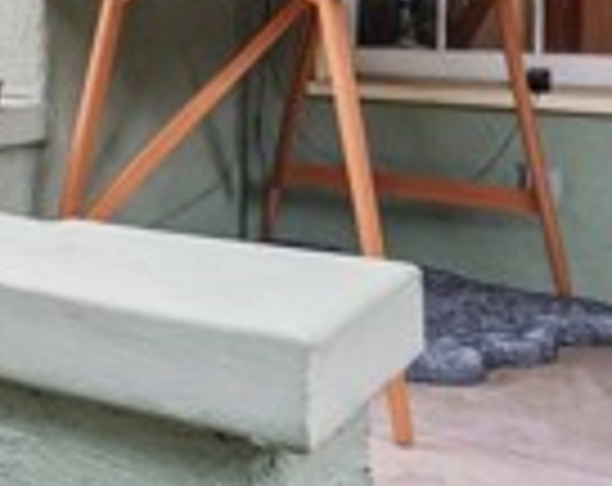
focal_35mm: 62
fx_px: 1120
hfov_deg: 21.4
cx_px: -464
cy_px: -40
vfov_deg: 23.1
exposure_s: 1/30
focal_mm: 14
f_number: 7.1
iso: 250
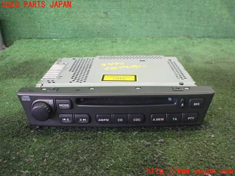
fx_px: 204
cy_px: 88
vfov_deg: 46.8
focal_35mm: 30
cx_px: 118
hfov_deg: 60.0
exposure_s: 1/40
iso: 800
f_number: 2.3
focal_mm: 5.4
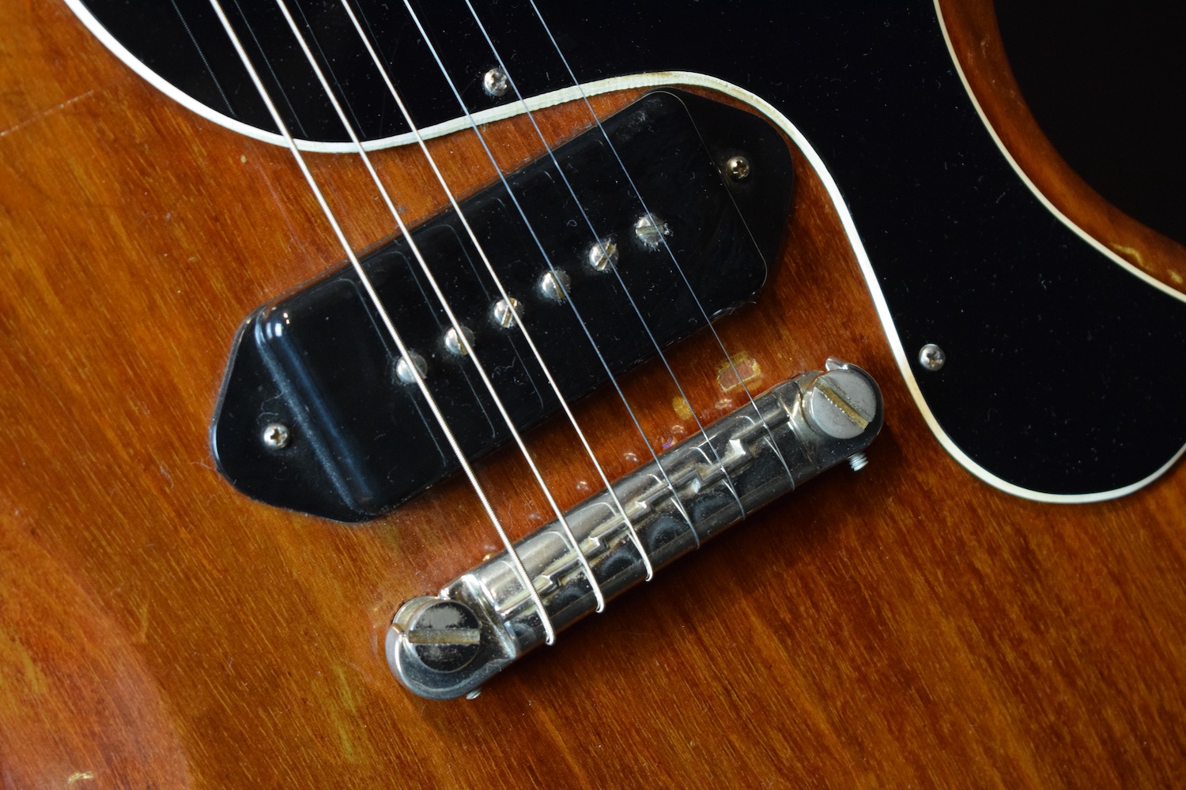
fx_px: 2718
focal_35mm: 82
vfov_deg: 16.6
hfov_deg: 24.6
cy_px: 395
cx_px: 593
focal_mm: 55
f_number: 5.6
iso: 3200
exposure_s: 1/25
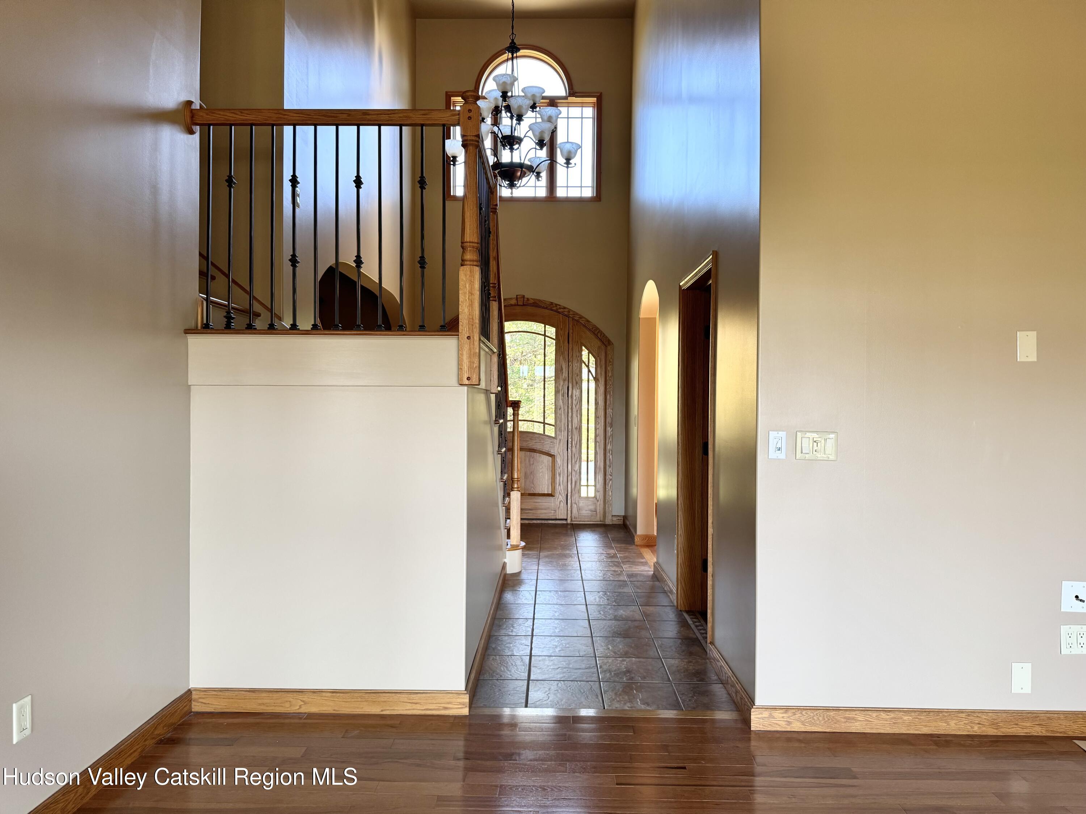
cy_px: 407
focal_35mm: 24
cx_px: 543
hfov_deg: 71.6
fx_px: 753
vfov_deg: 56.8
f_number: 1.78
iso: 160
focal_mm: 6.76
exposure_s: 1/121
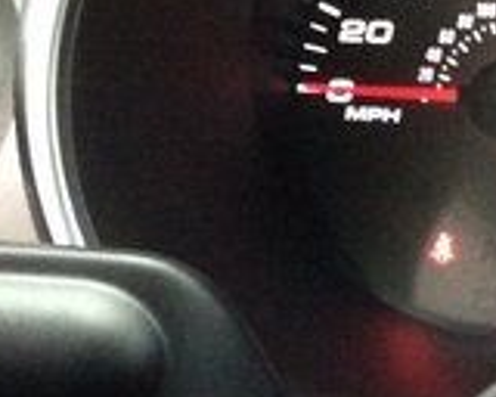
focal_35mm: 125
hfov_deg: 15.3
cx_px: 115
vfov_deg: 12.1
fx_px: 1835
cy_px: 456
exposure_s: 1/15
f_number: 2.4
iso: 400
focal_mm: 3.3
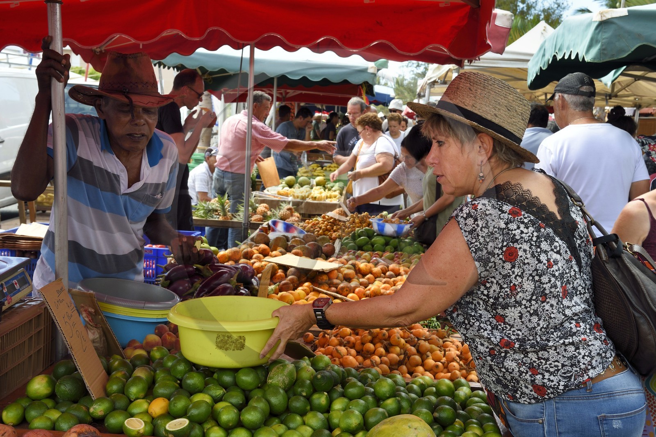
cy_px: 218
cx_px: 328
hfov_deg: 41.1
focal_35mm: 48
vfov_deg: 28.1
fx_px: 874
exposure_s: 1/100
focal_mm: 48
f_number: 14
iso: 400
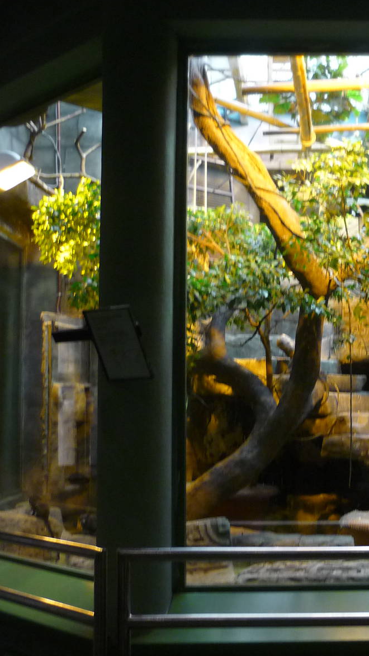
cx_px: 348
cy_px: 332
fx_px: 853
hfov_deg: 23.6
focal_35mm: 49
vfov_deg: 42.1
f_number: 2.8
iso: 200
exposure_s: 1/30
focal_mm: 5.5
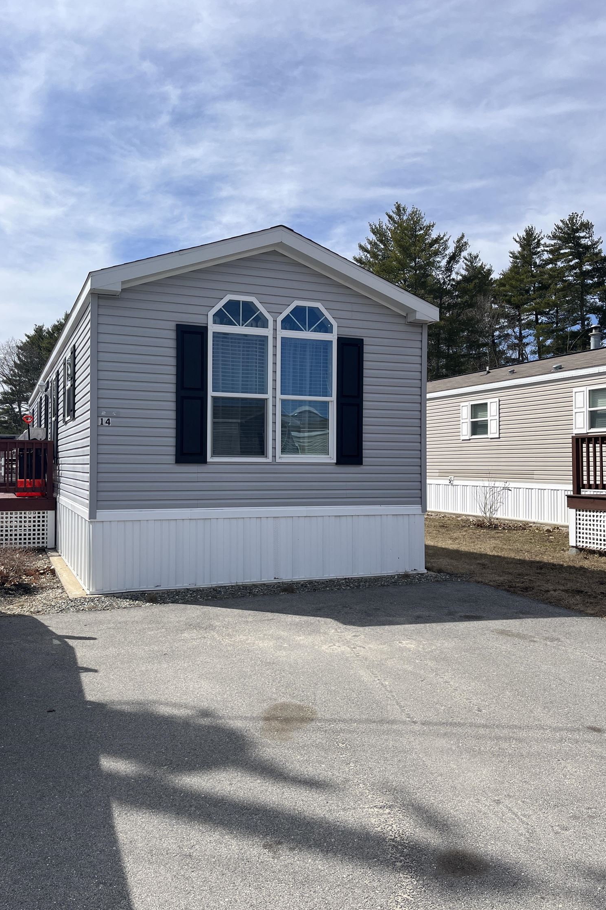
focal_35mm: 28
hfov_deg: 46.3
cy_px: 450
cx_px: 267
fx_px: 707
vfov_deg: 65.5
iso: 50
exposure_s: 1/5556
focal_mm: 5.1
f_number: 1.6
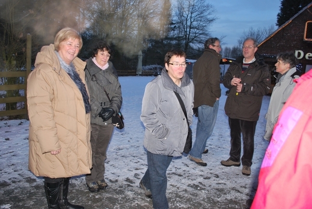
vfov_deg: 48.1
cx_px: 156
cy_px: 104
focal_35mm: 27
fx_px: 234
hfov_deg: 67.3
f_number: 3.5
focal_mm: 18
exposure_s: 1/60
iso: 200
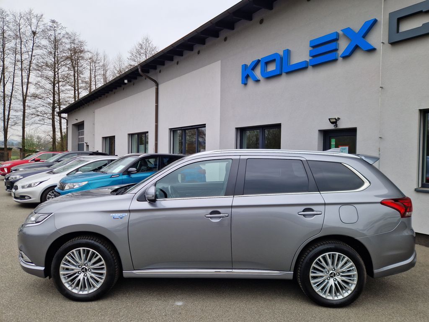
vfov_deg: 58.9
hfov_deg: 73.9
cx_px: 214
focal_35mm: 23
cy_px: 161
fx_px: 285
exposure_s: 1/5848
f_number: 1.8
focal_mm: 5.4
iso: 50
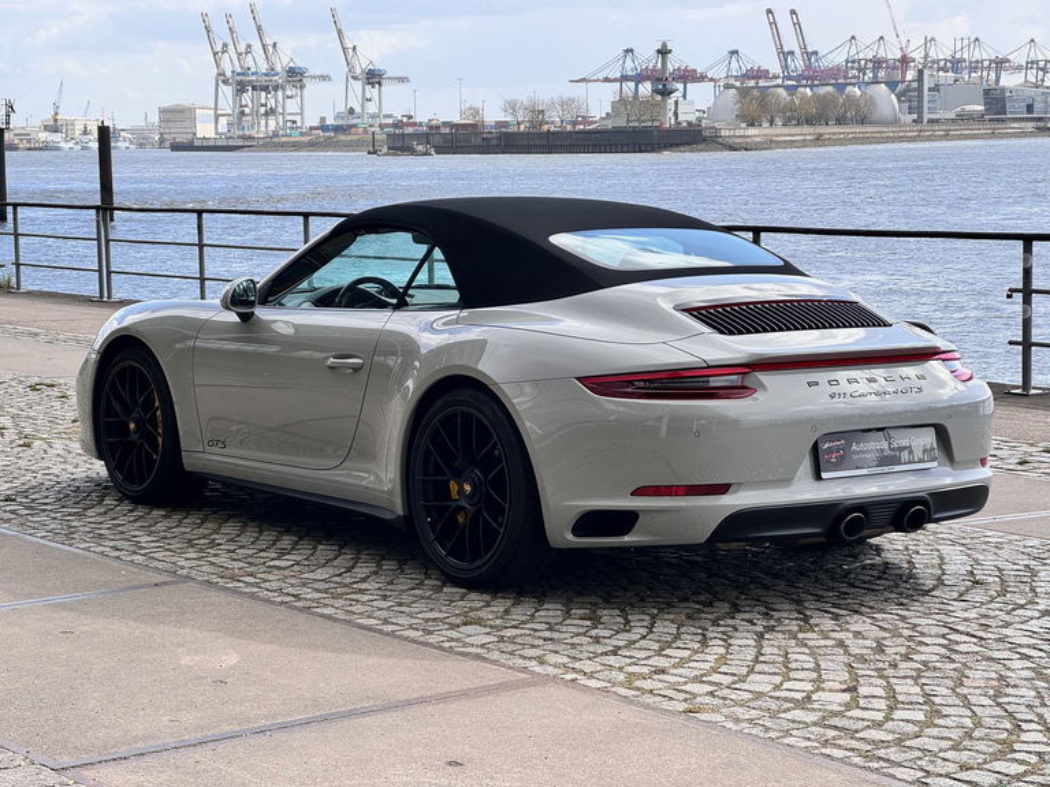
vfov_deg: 19.1
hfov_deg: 25.3
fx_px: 2336
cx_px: 525
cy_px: 394
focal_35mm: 77
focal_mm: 9
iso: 25
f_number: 2.8
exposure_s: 1/501
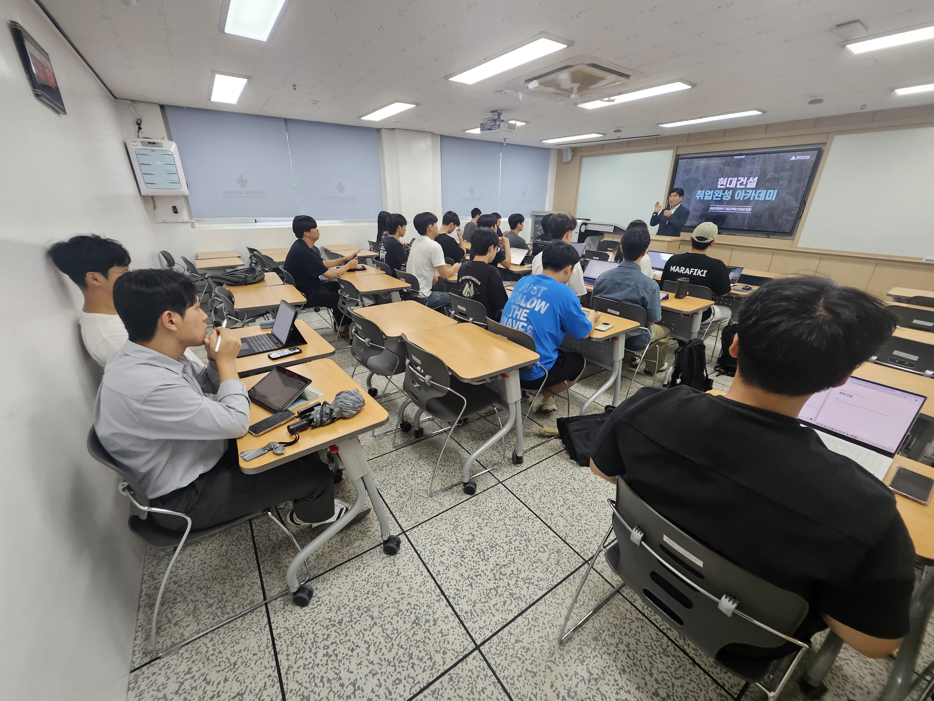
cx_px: 467
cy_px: 350
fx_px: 351
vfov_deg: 89.9
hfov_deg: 106.2
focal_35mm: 13
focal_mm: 1.7
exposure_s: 1/60
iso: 125
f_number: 2.2
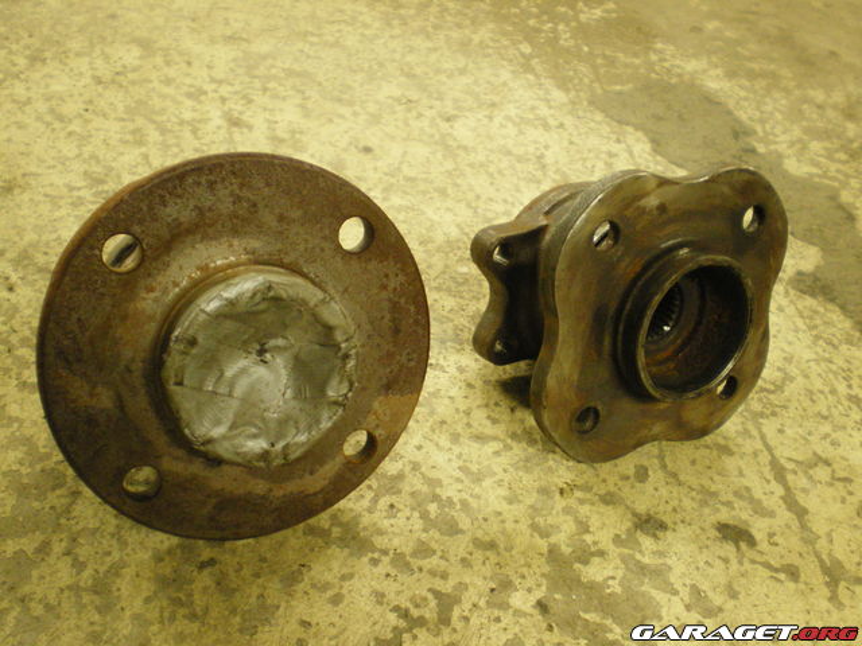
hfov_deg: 49.0
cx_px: 431
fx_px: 946
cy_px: 323
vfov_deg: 37.7
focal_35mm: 38
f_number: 3.1
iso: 400
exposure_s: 1/20
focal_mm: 6.3
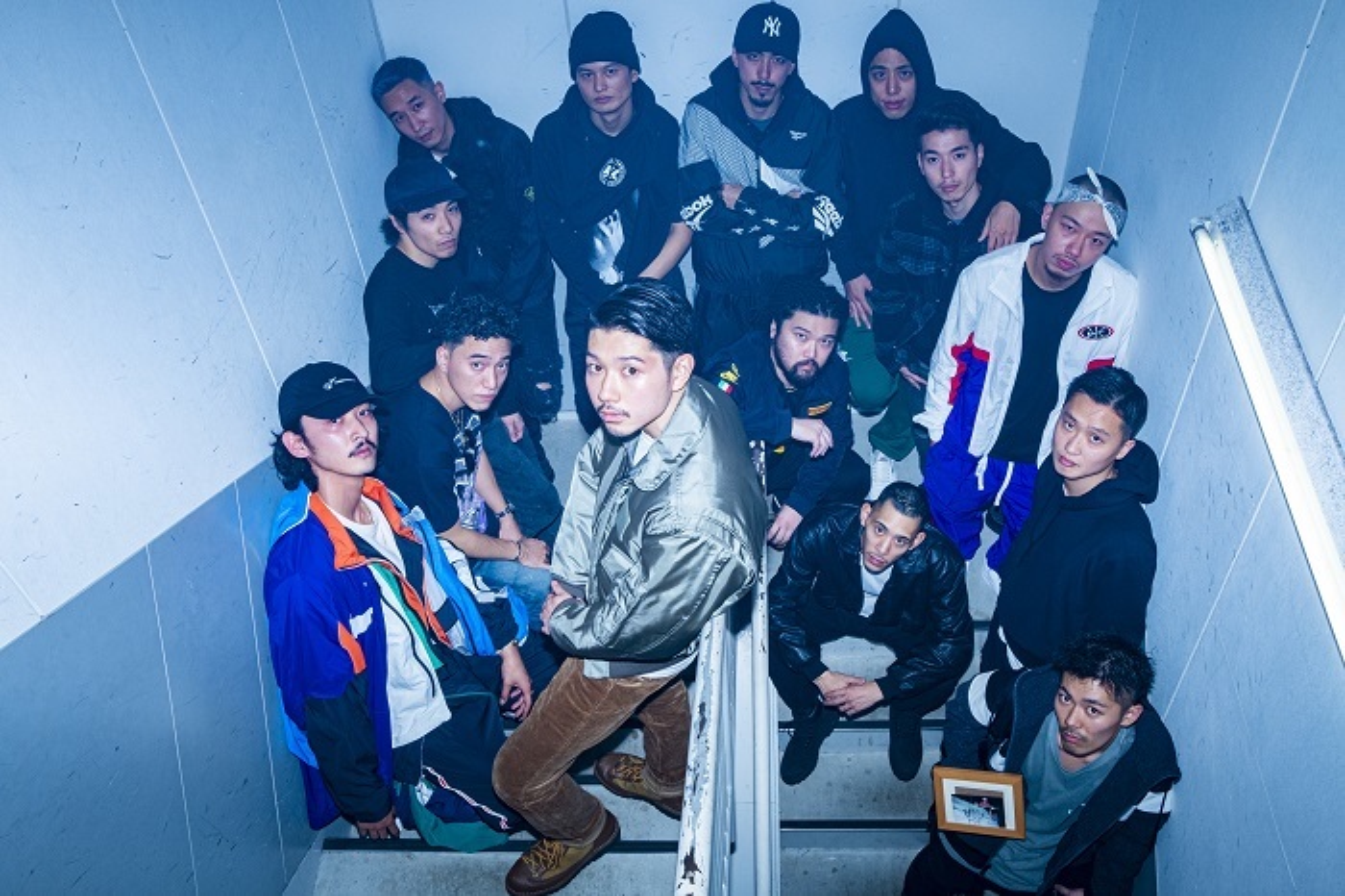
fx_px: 1307
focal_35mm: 35
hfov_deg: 54.5
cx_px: 672
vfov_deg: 37.8
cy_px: 448
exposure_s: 1/60
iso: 400
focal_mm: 23
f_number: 16
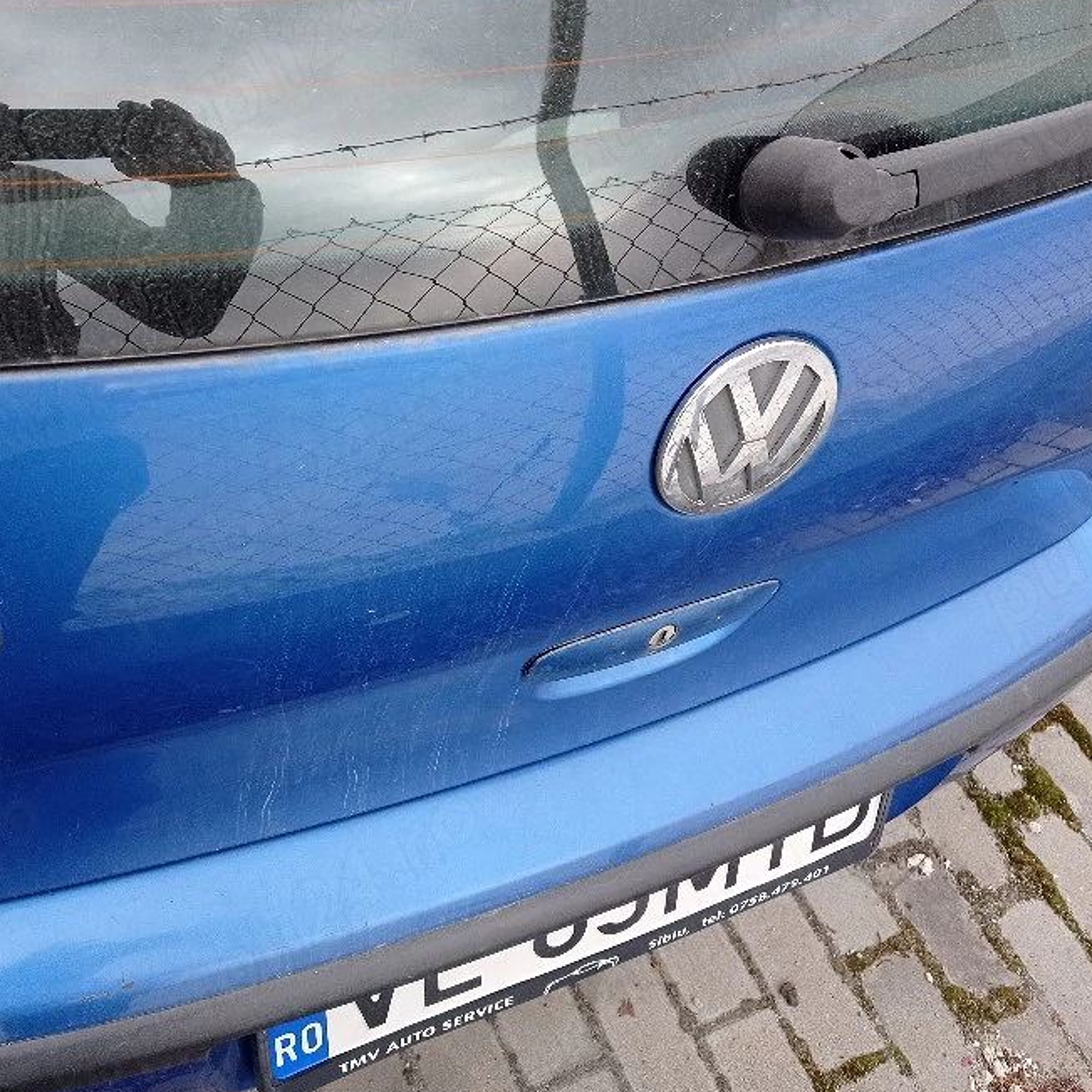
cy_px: 505
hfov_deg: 43.5
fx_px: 1356
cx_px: 408
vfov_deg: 43.8
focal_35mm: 38
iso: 115
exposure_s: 1/103
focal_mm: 4.74
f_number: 1.79
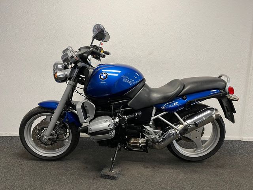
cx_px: 126
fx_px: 190
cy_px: 95
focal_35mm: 26
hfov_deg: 67.3
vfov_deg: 53.1
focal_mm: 5.1
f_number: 1.6
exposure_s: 1/50
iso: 64
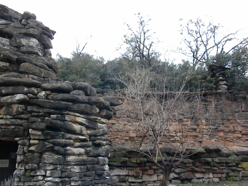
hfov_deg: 50.1
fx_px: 265
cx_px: 124
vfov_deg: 38.7
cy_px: 93
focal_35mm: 37
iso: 640
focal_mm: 6.6
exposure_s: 1/475
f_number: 3.5
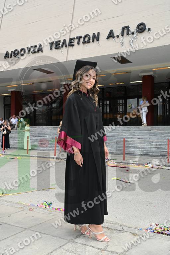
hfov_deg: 36.9
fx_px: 255
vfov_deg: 53.1
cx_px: 85
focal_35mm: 36
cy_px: 128
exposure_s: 1/200
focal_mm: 36
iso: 4500
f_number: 22
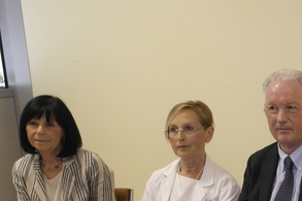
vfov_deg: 16.3
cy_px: 208
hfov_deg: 22.4
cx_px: 384
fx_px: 687
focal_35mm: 82
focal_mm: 20
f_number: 3.5
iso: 400
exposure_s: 1/60
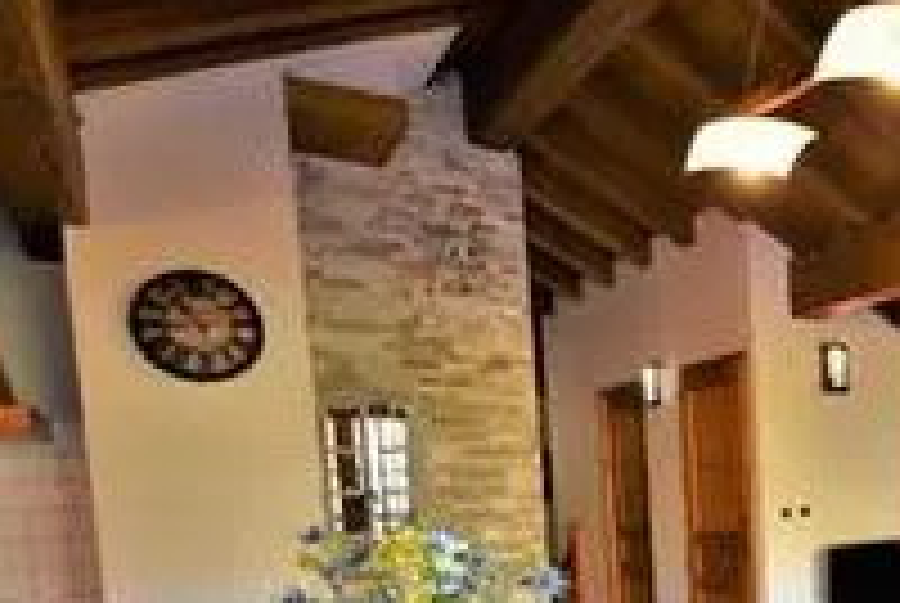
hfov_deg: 54.0
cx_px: 810
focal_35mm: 30
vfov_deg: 41.0
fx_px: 751
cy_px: 520
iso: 800
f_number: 3.5
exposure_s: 1/60
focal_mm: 10
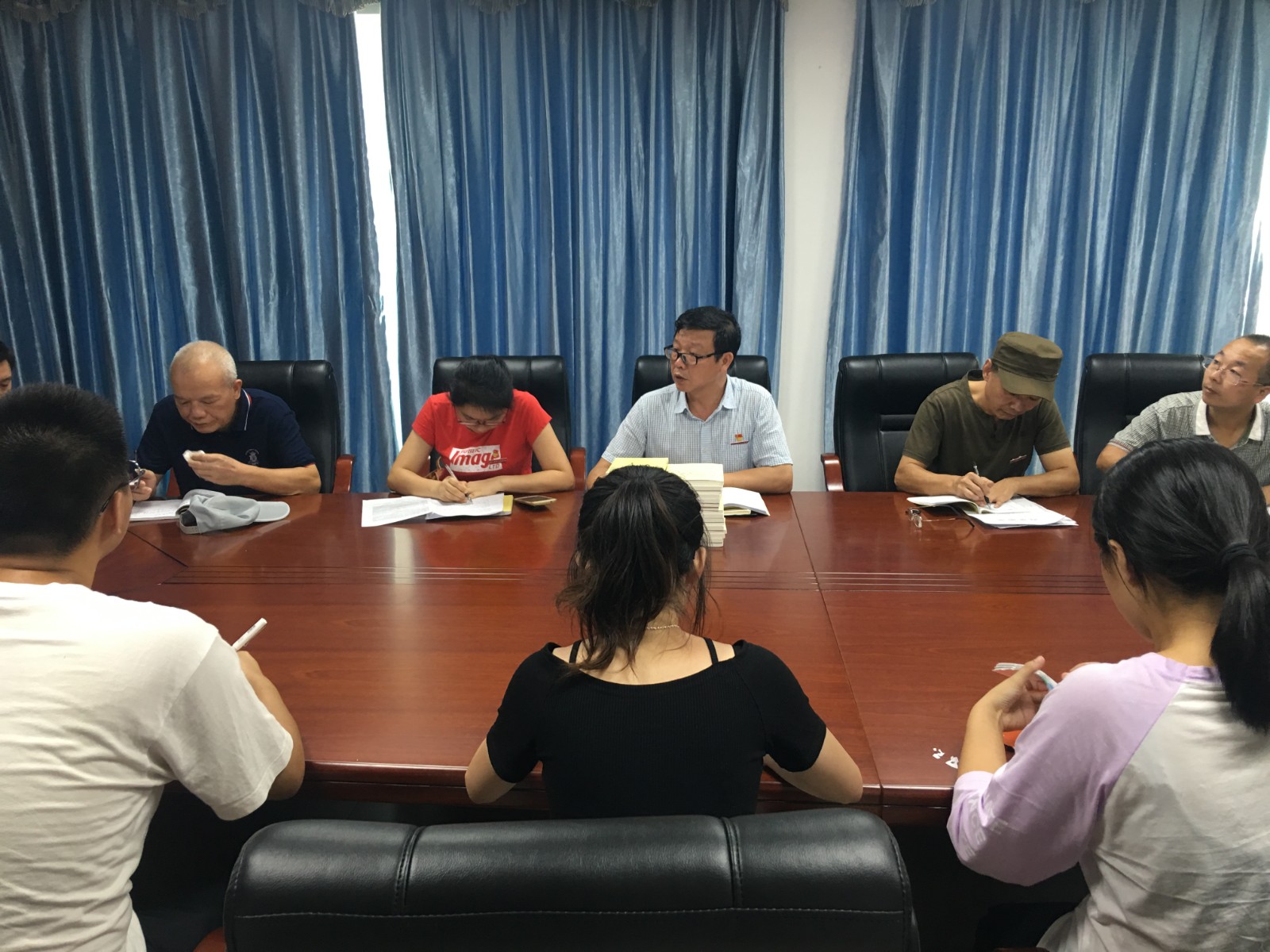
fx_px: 1064
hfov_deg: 61.7
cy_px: 476
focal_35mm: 29
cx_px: 635
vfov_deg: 48.2
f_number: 2.2
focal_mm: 4.15
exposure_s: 1/17
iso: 50
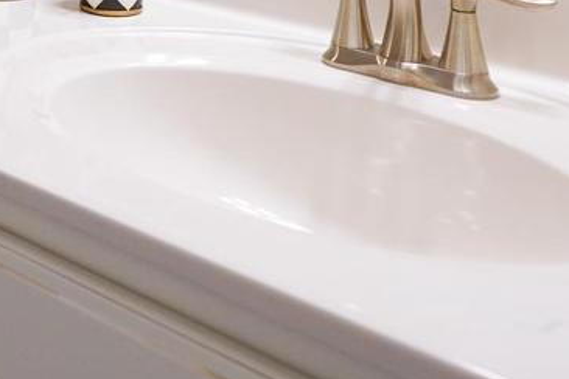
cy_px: -261
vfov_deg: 18.1
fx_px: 996
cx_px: -109
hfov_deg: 28.0
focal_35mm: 63
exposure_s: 1/160
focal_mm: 16
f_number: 4
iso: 1250
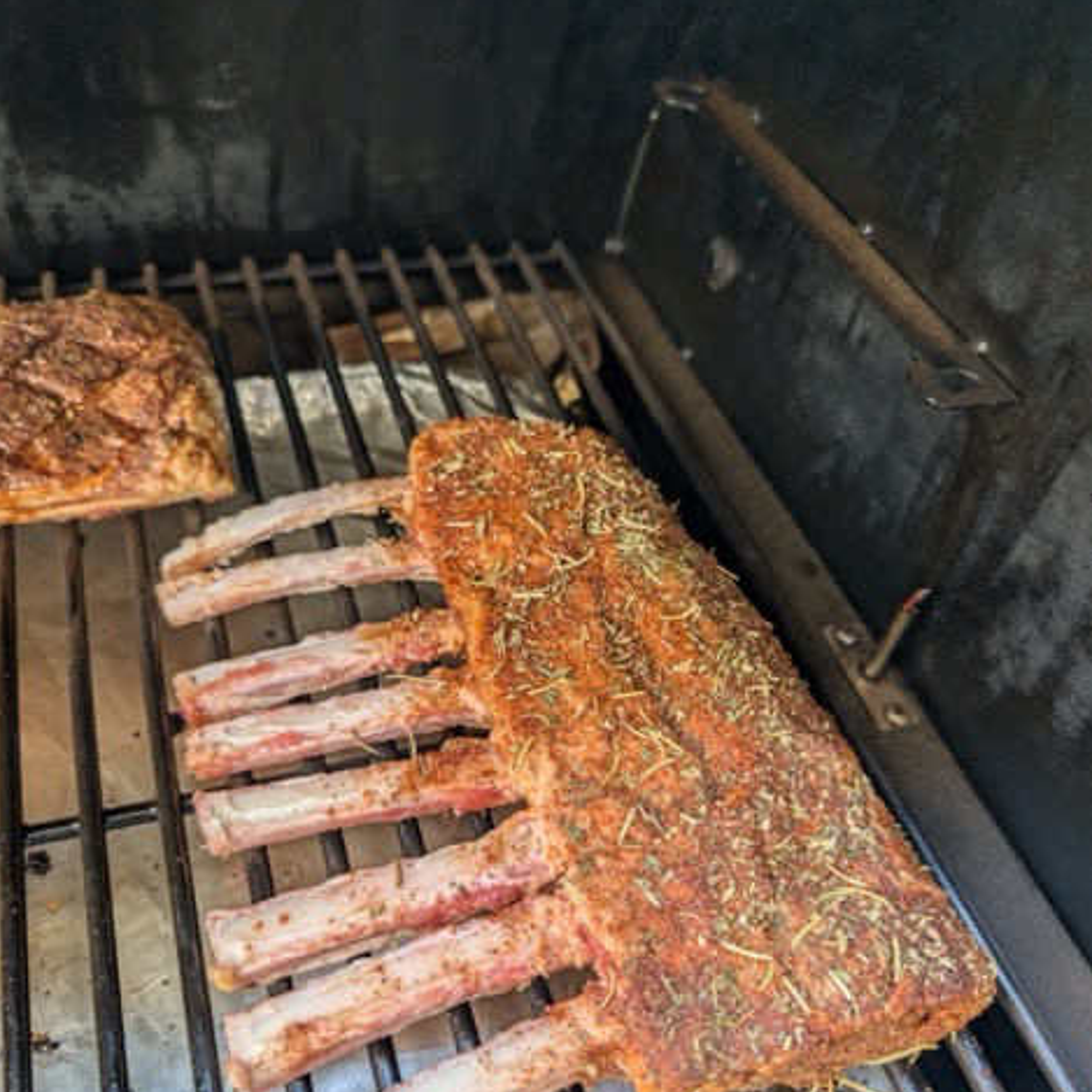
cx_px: 533
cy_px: 622
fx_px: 1035
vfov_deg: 55.4
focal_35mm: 29
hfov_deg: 55.6
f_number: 1.68
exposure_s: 1/216
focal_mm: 6.9
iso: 73
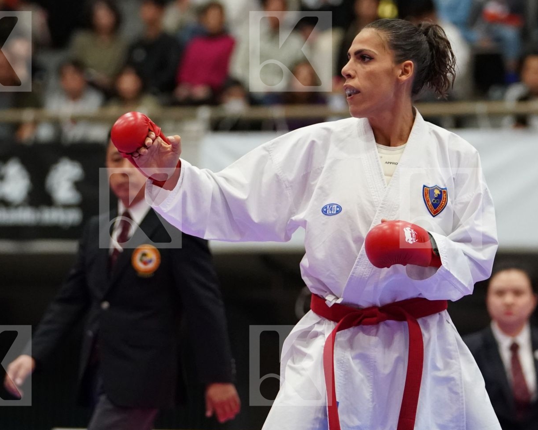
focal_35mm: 281
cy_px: 208
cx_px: 291
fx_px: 4474
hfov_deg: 6.9
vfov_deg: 5.5
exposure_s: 1/1000
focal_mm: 135
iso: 4000
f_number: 2.8
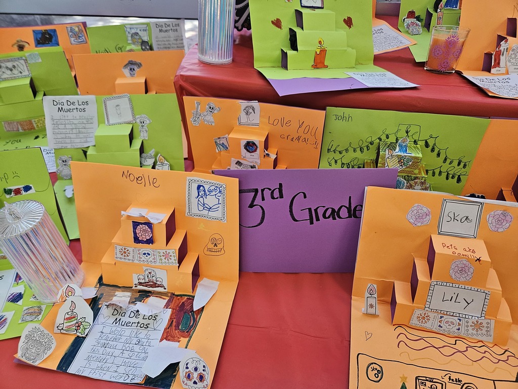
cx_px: 259
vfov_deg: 58.9
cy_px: 194
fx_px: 344
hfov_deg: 73.9
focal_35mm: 23
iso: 125
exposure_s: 1/180
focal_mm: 5.4
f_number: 1.8
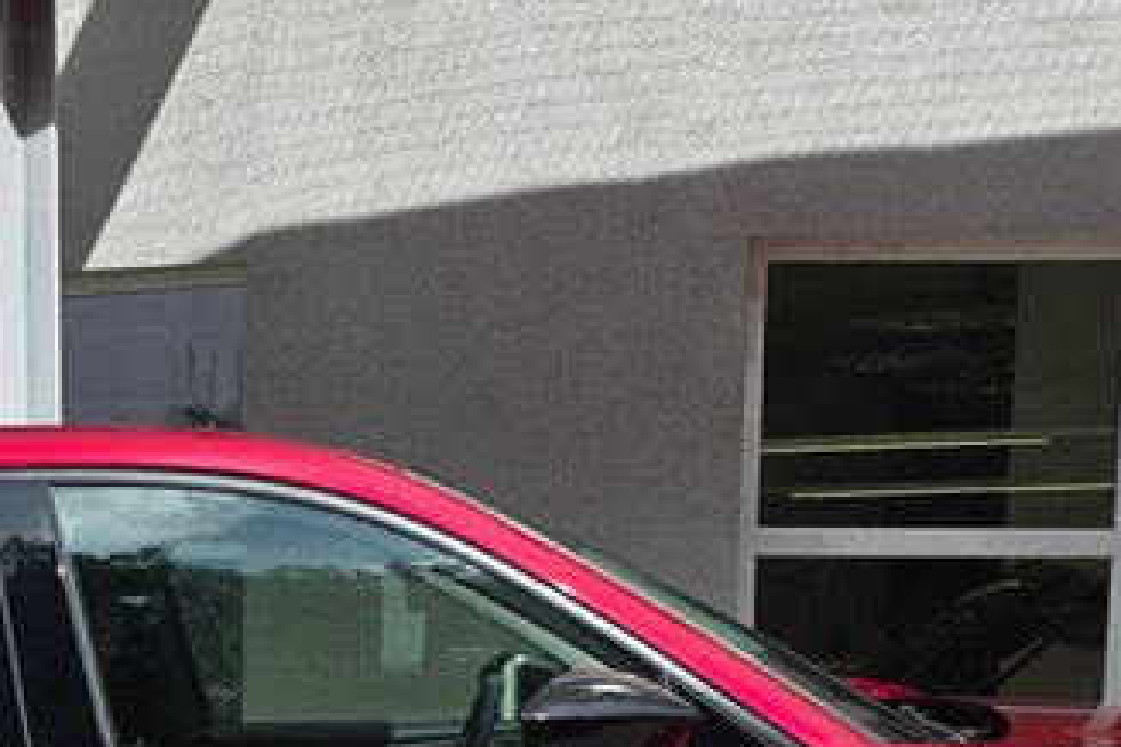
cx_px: 329
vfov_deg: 17.3
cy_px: 898
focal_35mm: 75
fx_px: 2335
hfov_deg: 26.8
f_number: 1.7
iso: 12
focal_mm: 6.3
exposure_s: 1/655
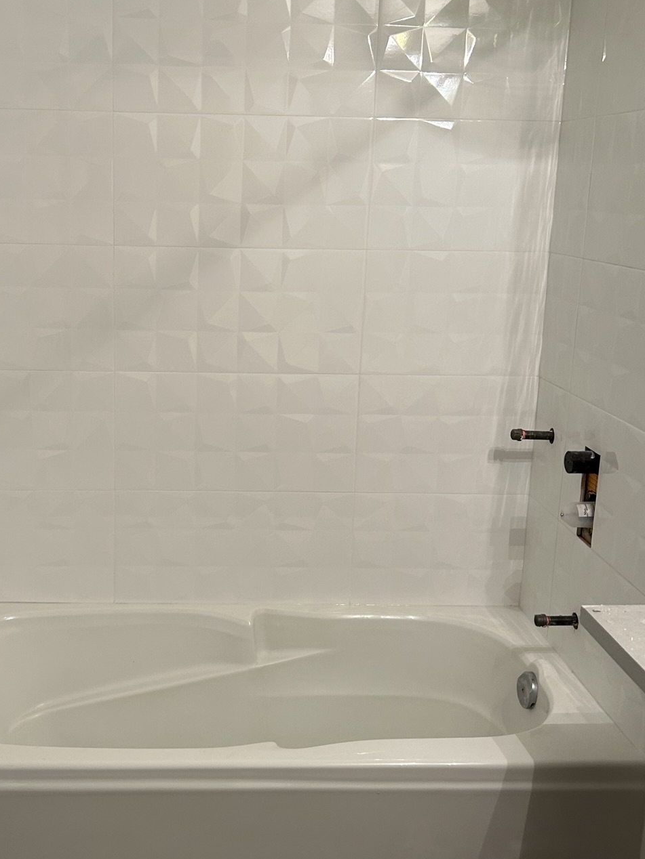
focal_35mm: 42
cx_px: 222
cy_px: 413
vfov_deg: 44.8
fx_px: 1043
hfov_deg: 34.1
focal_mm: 5.7
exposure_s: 1/60
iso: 80
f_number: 1.5
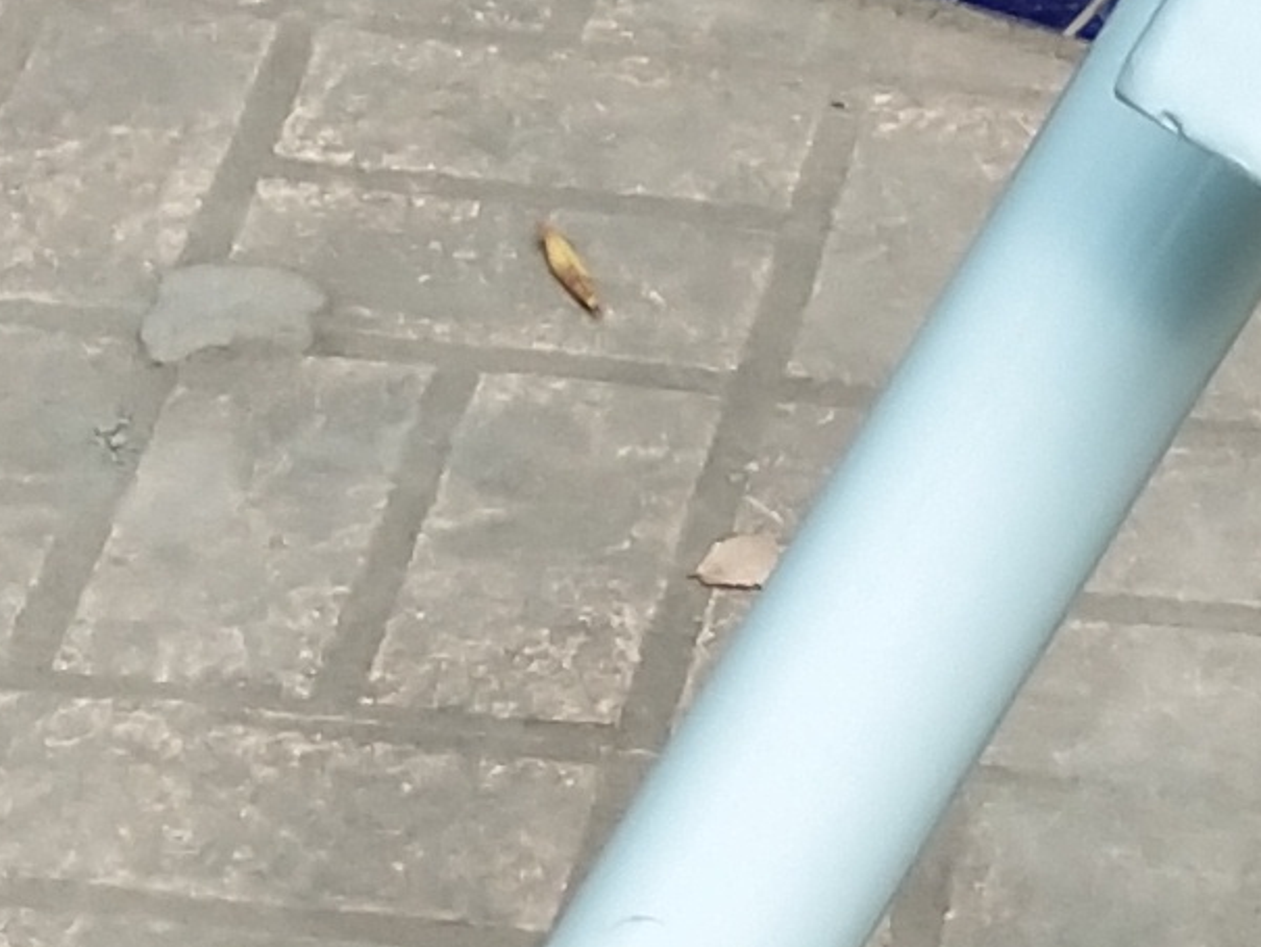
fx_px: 7761
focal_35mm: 213
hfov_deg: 9.3
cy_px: 661
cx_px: 1069
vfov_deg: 7.0
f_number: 2.2
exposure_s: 1/249
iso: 50
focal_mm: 3.69
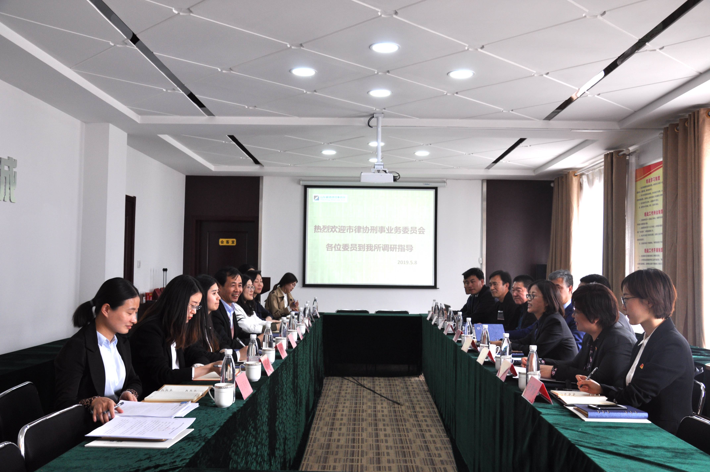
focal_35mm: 33
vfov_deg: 39.9
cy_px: 236
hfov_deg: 57.3
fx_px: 650
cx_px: 355
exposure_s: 1/30
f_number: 5.6
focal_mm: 22
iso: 360
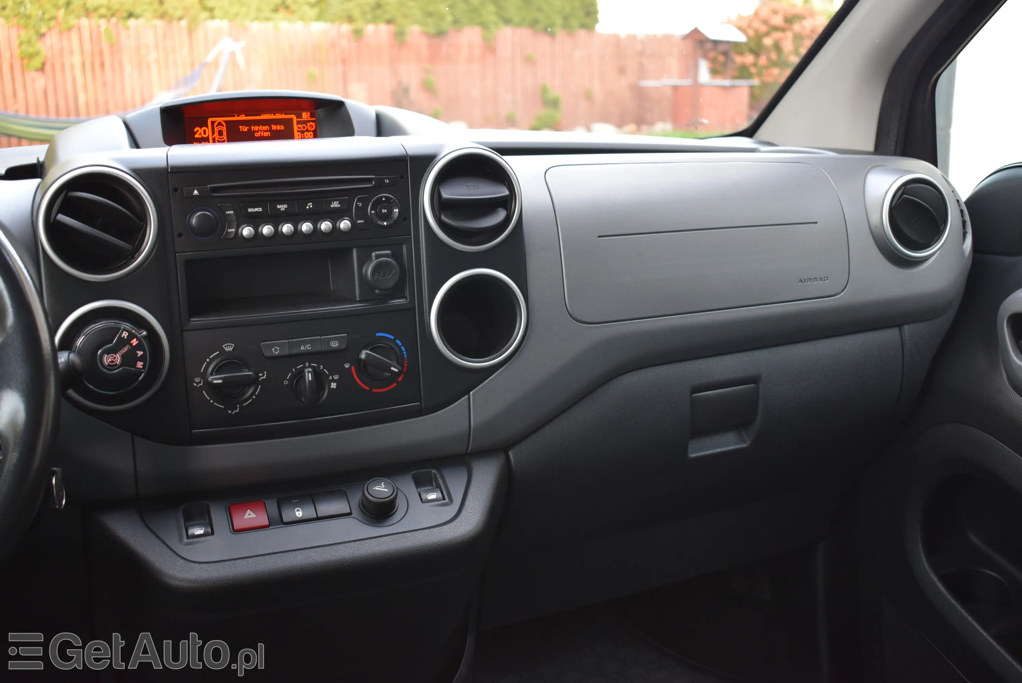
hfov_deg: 47.9
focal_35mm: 40
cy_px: 342
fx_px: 1151
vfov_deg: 33.1
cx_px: 511
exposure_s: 1/60
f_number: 4
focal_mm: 27
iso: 640
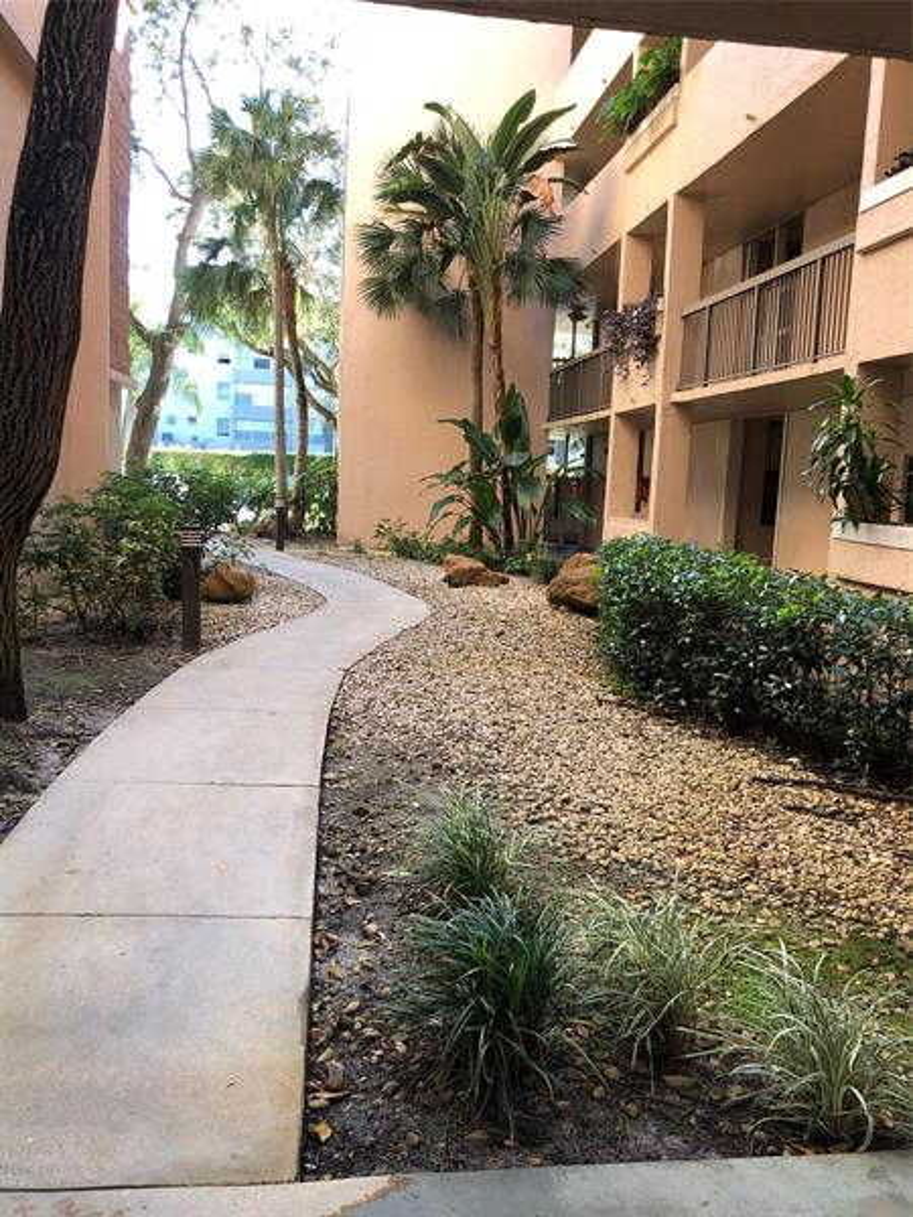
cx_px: 456
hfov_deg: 49.7
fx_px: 985
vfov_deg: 63.4
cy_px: 608
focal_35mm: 28
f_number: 1.8
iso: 40
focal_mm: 3.99
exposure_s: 1/120
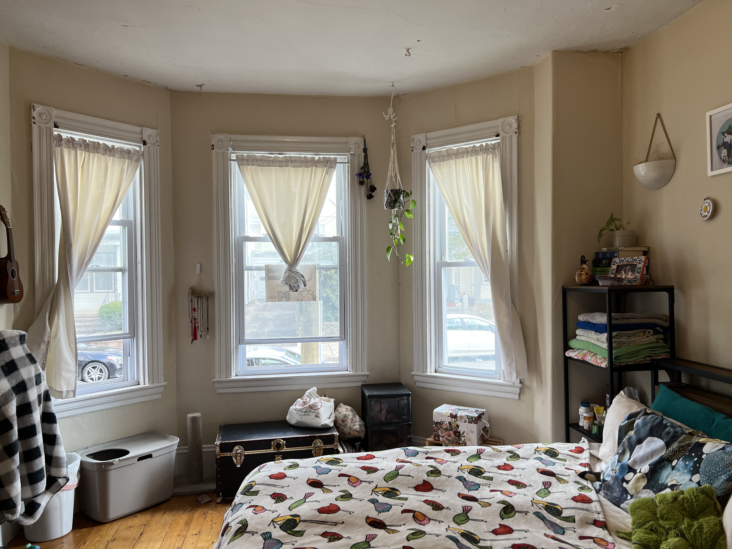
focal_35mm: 26
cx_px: 366
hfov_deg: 67.3
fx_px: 550
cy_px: 274
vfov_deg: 53.1
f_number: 1.5
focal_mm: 5.7
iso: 64
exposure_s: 1/120
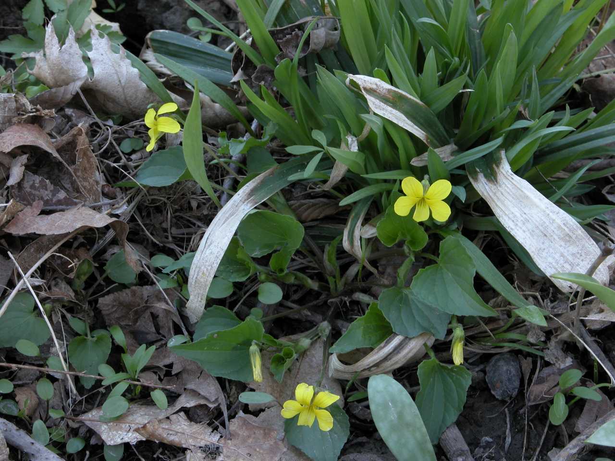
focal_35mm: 125
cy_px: 230
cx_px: 308
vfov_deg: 11.9
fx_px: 2221
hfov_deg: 15.8
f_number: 7.6
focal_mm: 31.9
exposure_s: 1/16.7
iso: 100
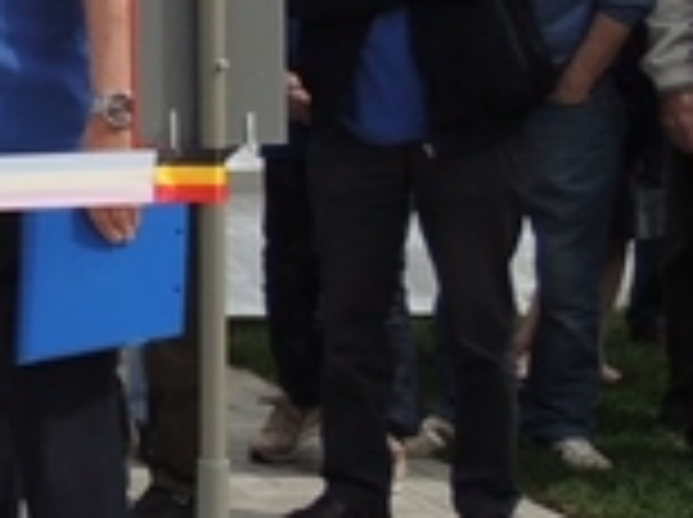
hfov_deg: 14.3
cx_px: -652
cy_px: 117
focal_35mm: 117
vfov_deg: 12.6
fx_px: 2339
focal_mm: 5.3
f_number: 3.1
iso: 100
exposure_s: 1/800
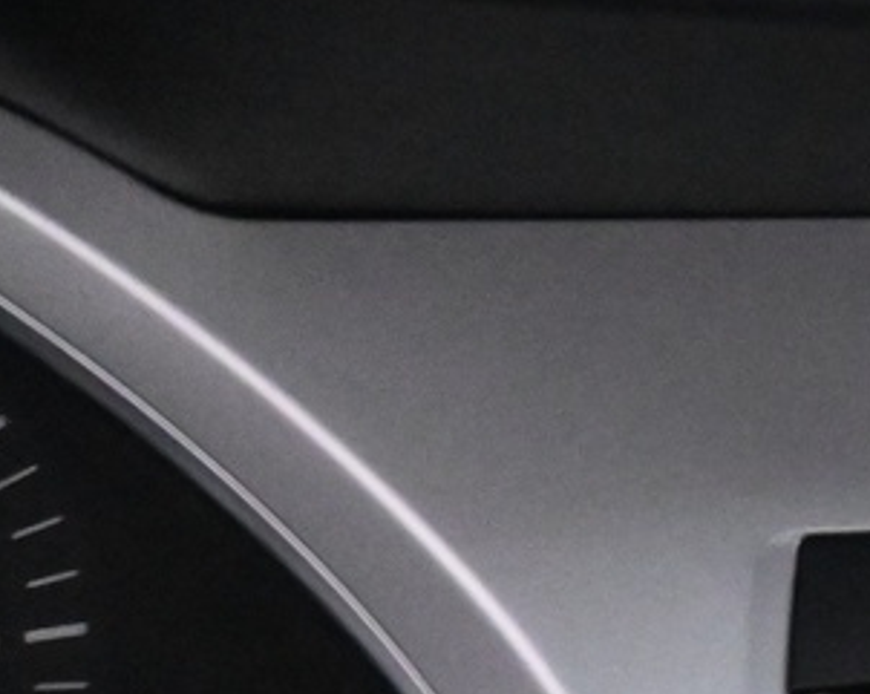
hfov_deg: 11.7
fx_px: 3498
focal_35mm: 136
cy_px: 697
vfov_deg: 11.2
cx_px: 2045
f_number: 3.5
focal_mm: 18
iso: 6400
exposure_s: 1/125
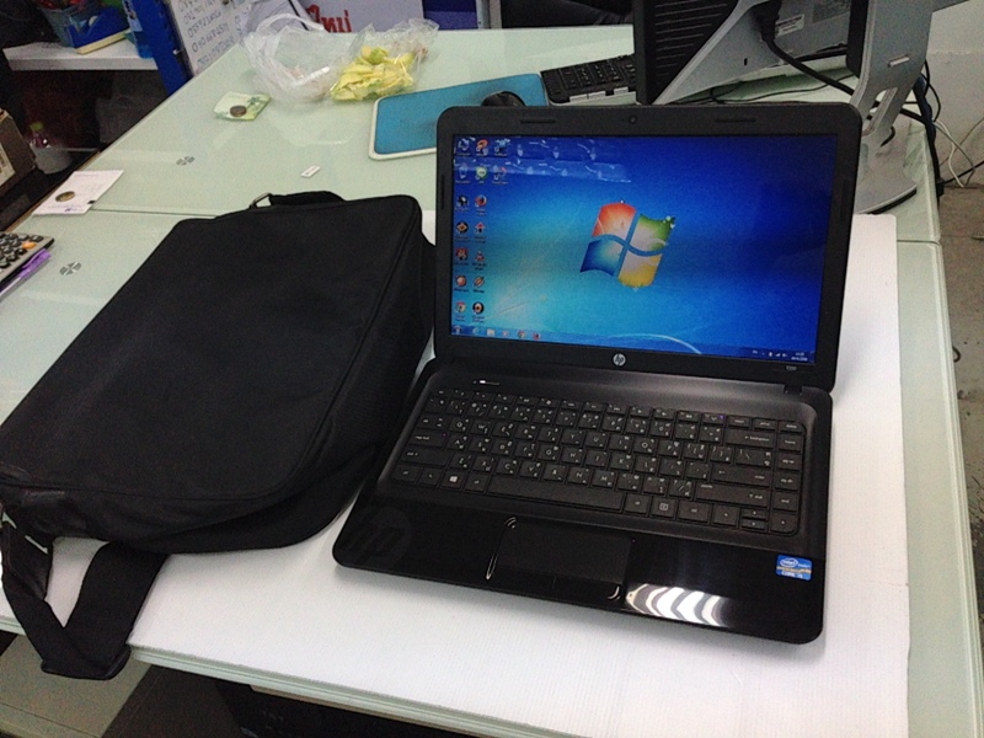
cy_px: 369
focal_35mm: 33
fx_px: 938
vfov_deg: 42.9
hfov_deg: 55.4
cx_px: 492
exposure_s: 1/120
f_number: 2.4
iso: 250
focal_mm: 4.12
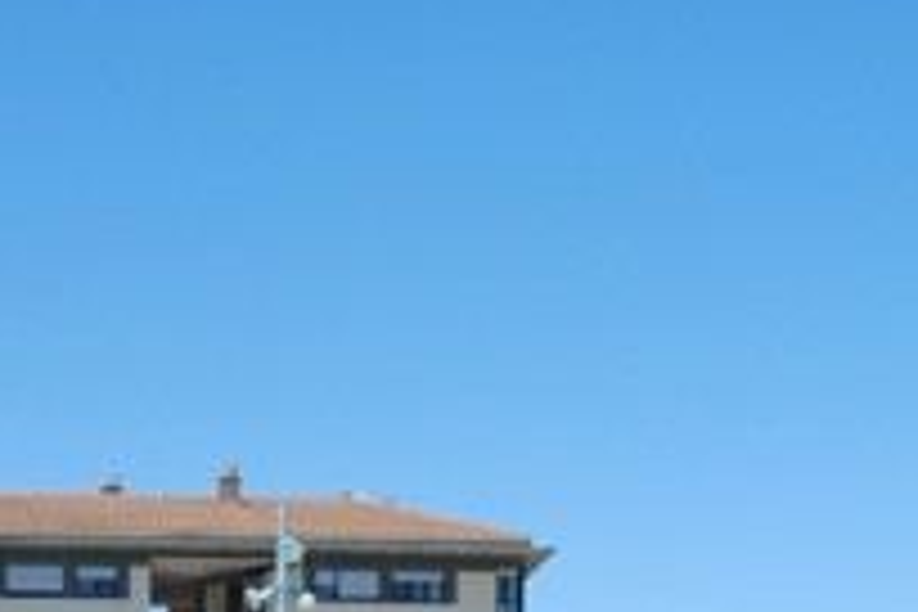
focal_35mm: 106
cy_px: 1046
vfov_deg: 12.0
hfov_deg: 19.2
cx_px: 351
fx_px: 2703
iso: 140
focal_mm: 18
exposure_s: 1/1000
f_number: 4
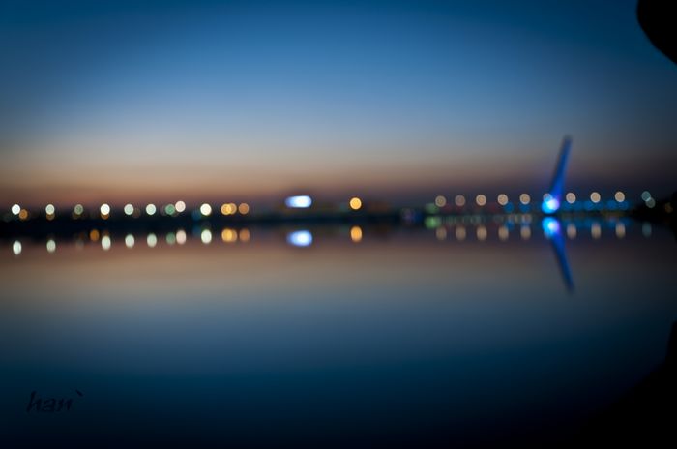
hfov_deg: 51.4
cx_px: 338
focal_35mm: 38
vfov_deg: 35.4
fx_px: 704
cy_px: 224
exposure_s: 1/1.25
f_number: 4
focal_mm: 25
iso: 100
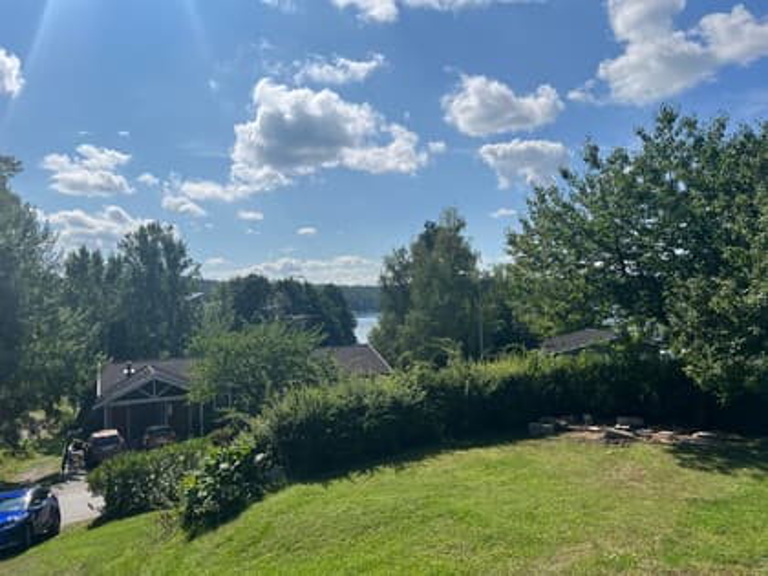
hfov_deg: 67.3
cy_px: 288
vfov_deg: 53.1
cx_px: 384
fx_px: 577
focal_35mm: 26
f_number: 1.5
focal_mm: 5.7
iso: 50
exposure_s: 1/9434
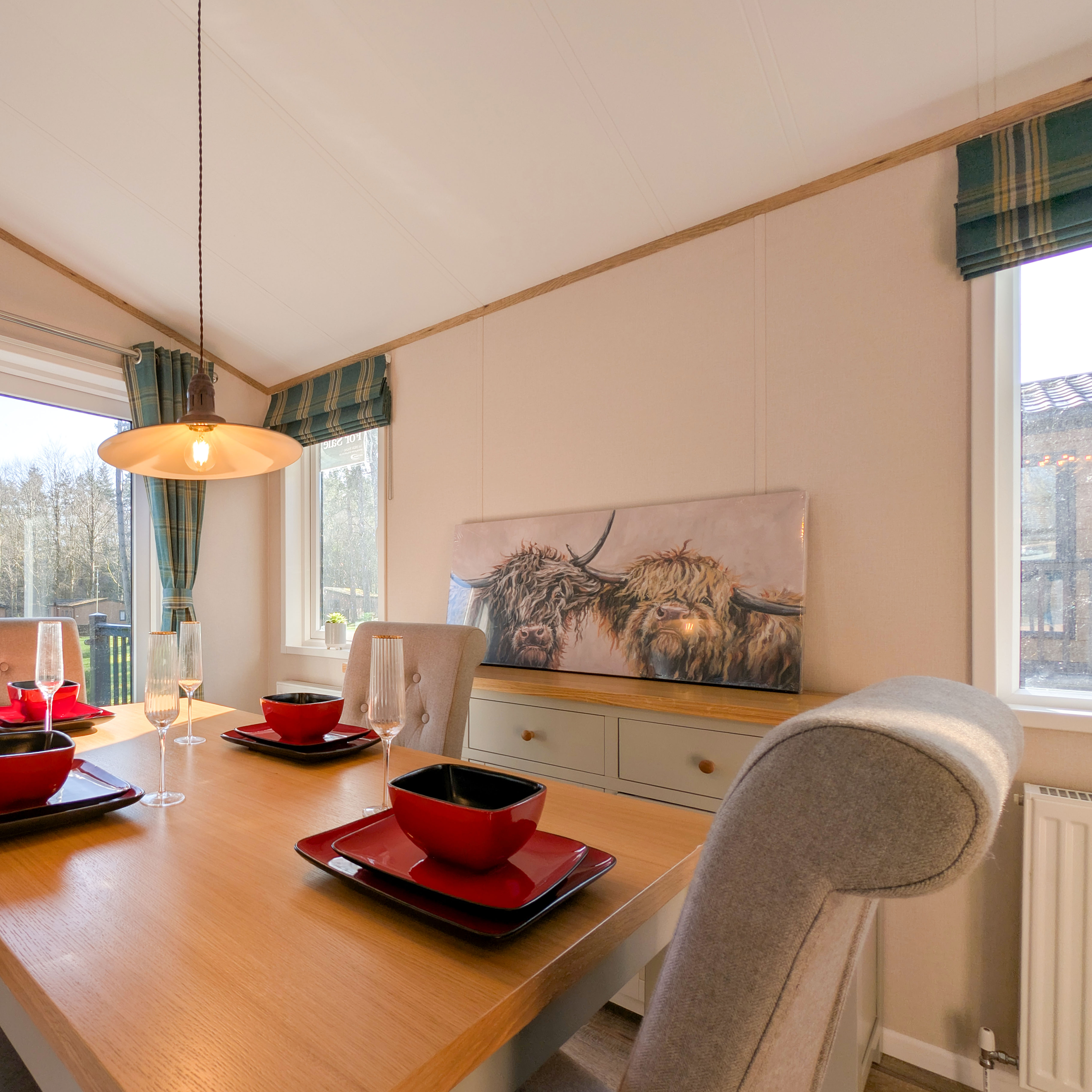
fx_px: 607
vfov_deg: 83.3
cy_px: 635
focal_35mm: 17
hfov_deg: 77.4
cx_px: 267
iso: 43
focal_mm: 2.23
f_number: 1.95
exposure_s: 1/449
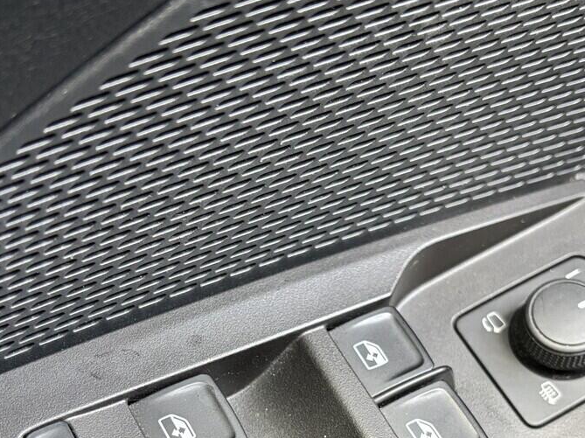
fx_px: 946
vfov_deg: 25.5
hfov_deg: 34.4
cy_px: 366
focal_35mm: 56
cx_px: 305
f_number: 1.6
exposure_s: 1/60
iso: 250
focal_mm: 5.96
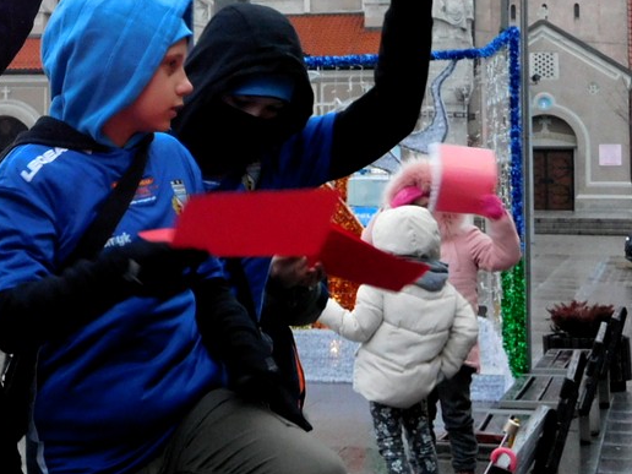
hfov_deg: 19.8
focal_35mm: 96
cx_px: -6
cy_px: 62
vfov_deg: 15.3
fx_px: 1753
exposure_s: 1/25
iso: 400
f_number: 4
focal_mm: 8
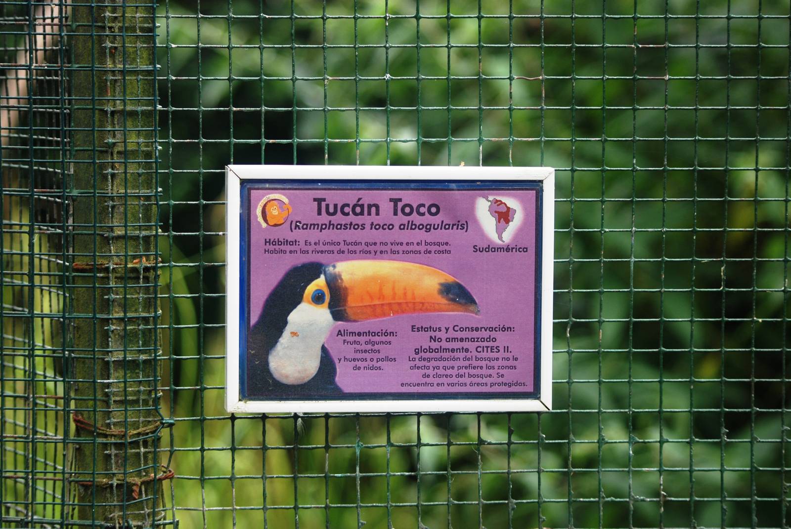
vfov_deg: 13.1
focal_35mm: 105
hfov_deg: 19.4
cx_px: 396
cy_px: 264
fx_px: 2310
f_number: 4
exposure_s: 1/250
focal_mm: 70
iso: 200
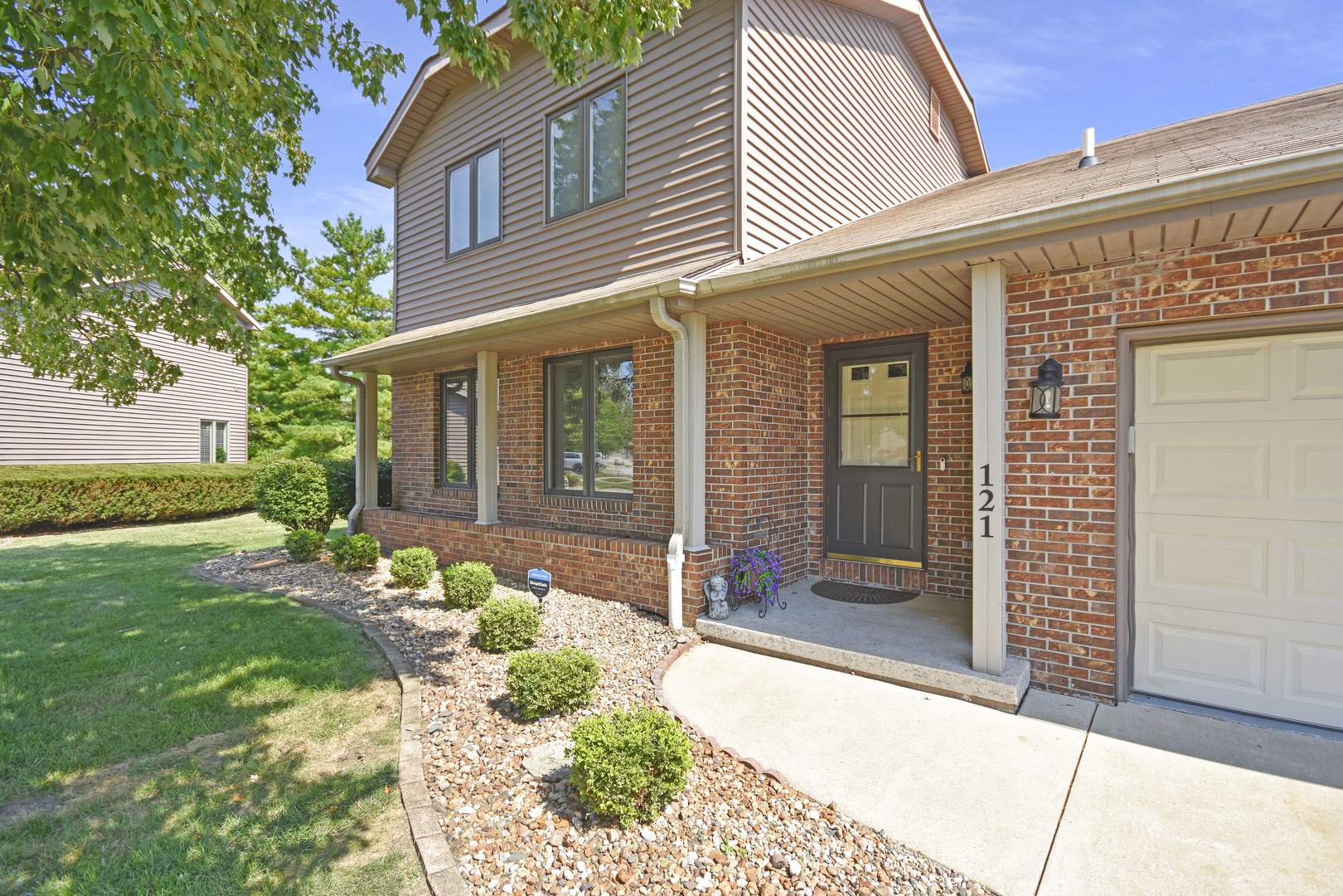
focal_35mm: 15
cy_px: 448
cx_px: 672
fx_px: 560
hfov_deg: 100.4
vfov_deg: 77.3
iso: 100
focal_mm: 10
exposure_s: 1/200
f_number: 7.1
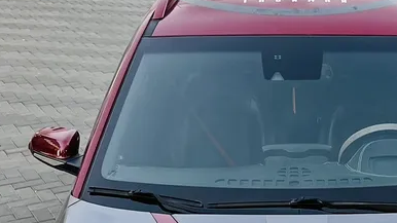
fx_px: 495
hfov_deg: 42.2
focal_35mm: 47
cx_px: 305
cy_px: 215
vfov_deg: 24.4
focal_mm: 5.7
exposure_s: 1/59
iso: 160
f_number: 1.5
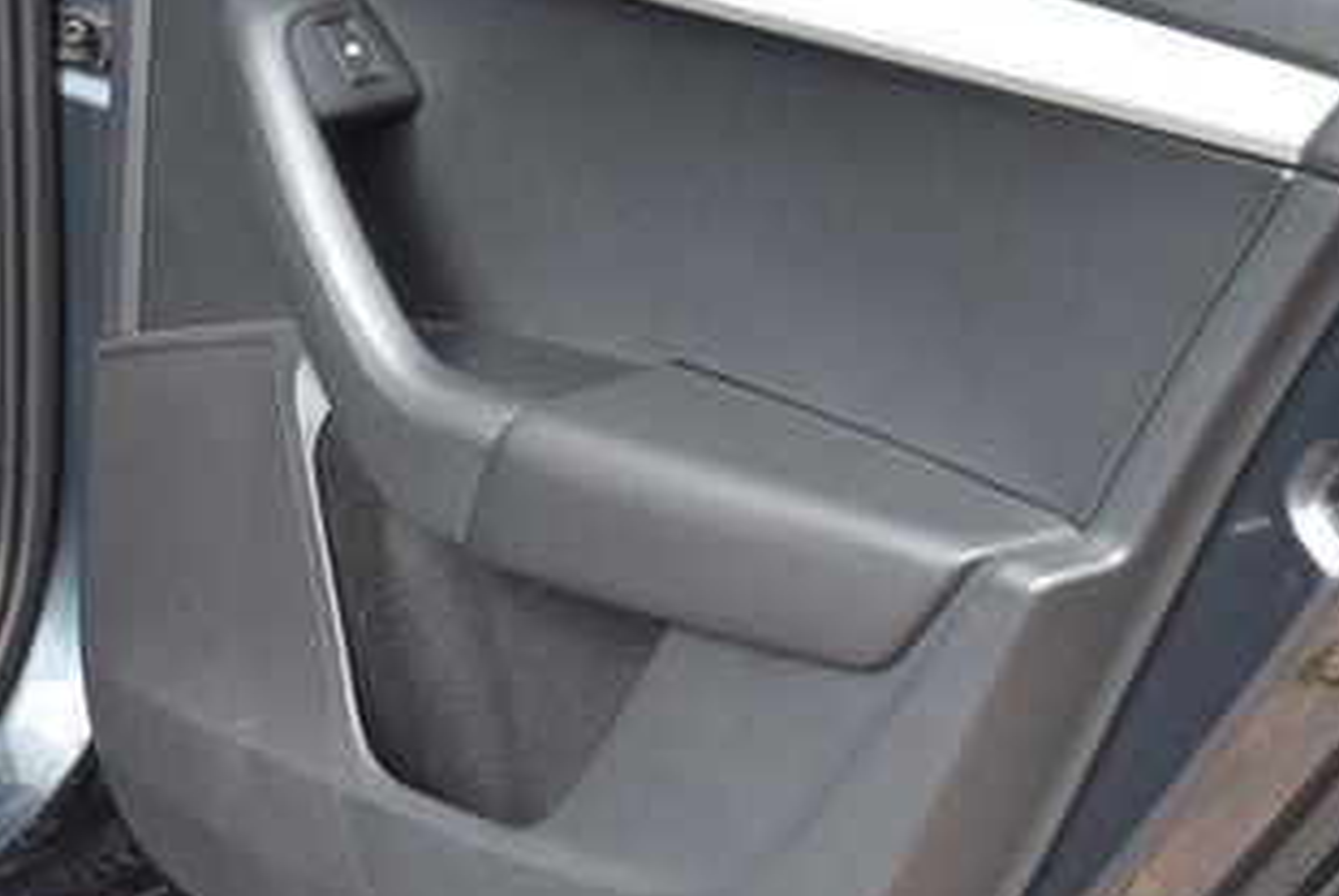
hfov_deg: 16.0
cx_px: -4
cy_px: -86
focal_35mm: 125
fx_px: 4654
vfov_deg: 10.9
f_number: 5.6
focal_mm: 38
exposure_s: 1/125
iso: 500
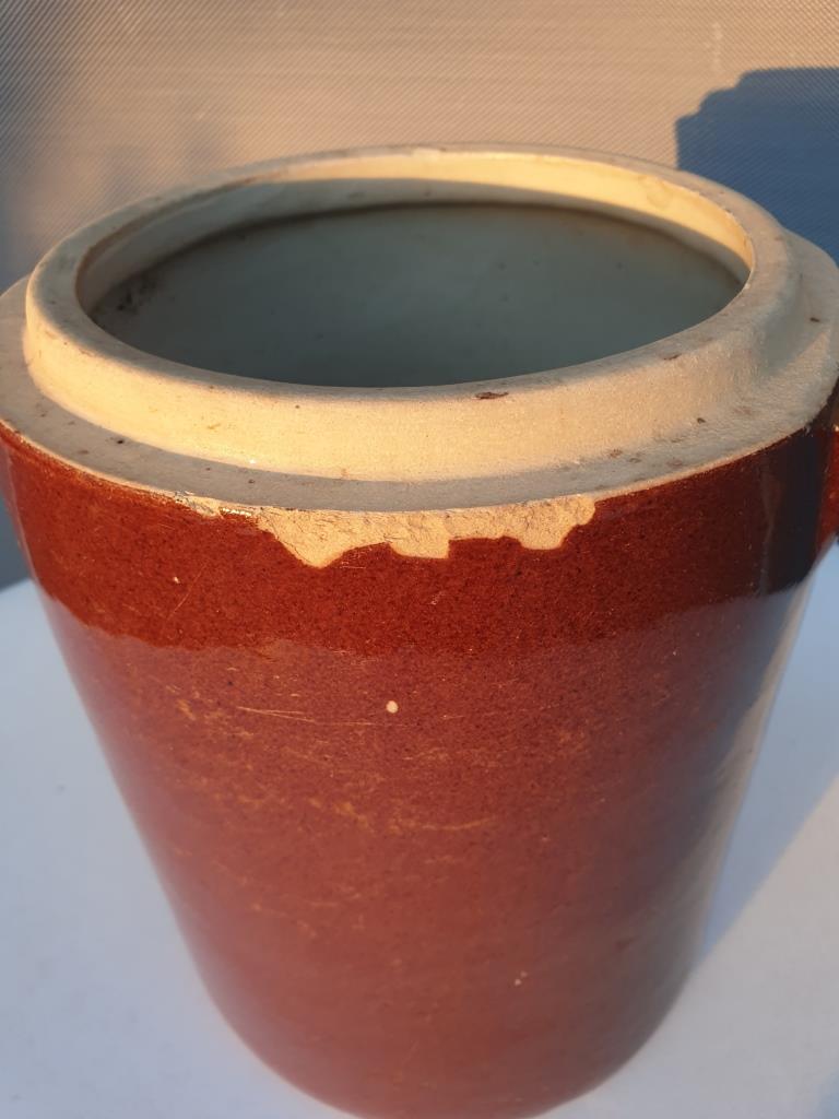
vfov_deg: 67.3
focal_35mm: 26
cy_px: 560
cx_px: 420
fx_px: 840
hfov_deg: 53.1
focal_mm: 4.3
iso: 64
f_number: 2.4
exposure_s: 1/100
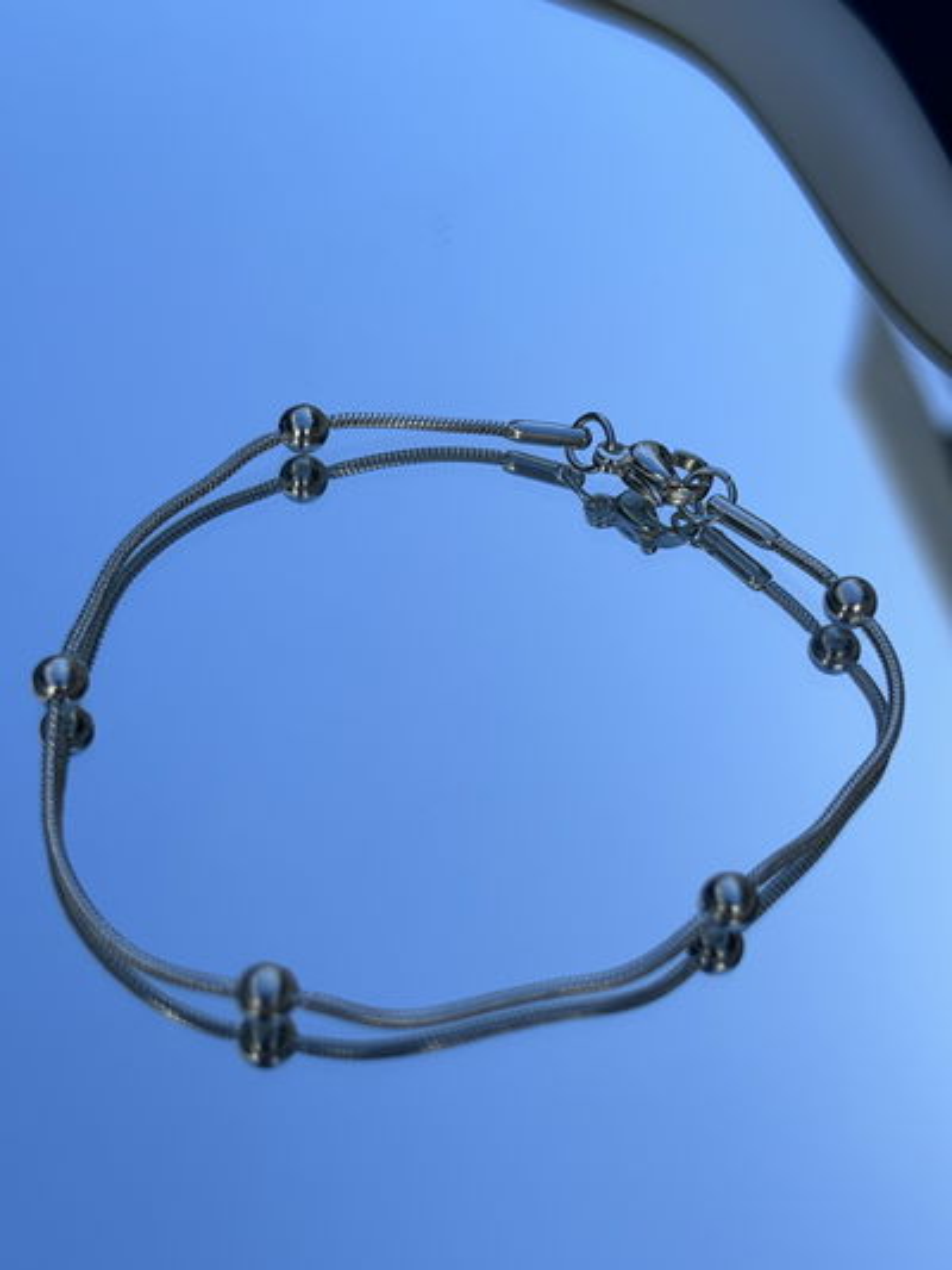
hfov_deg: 28.0
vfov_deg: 36.8
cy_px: 635
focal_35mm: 52
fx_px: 1906
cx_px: 476
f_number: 1.6
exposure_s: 1/1876
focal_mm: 5.96
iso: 32
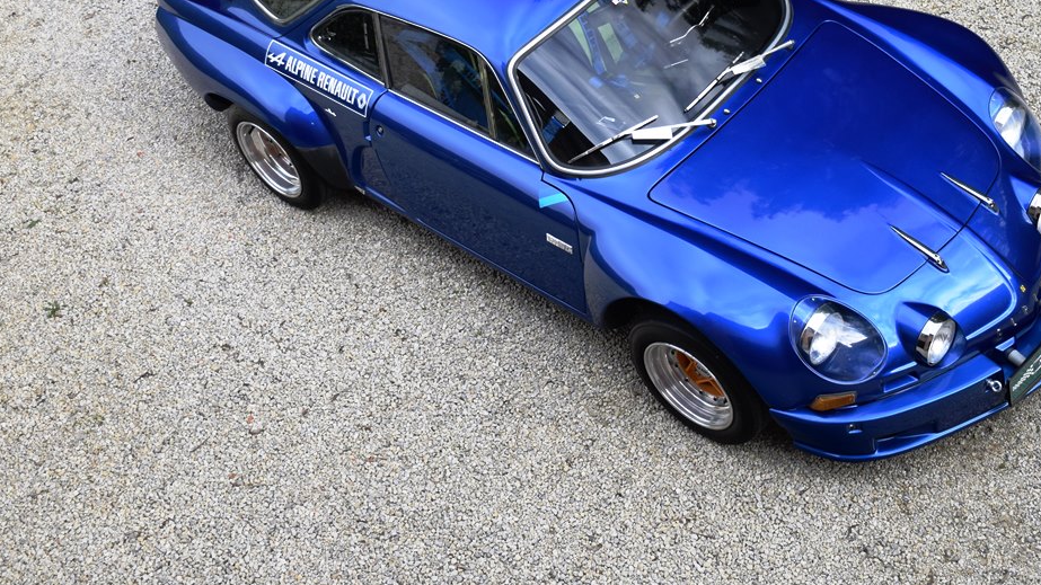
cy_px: 160
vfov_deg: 23.3
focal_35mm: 51
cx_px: 625
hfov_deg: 40.4
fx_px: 1408
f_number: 4.5
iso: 400
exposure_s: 1/250
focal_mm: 26
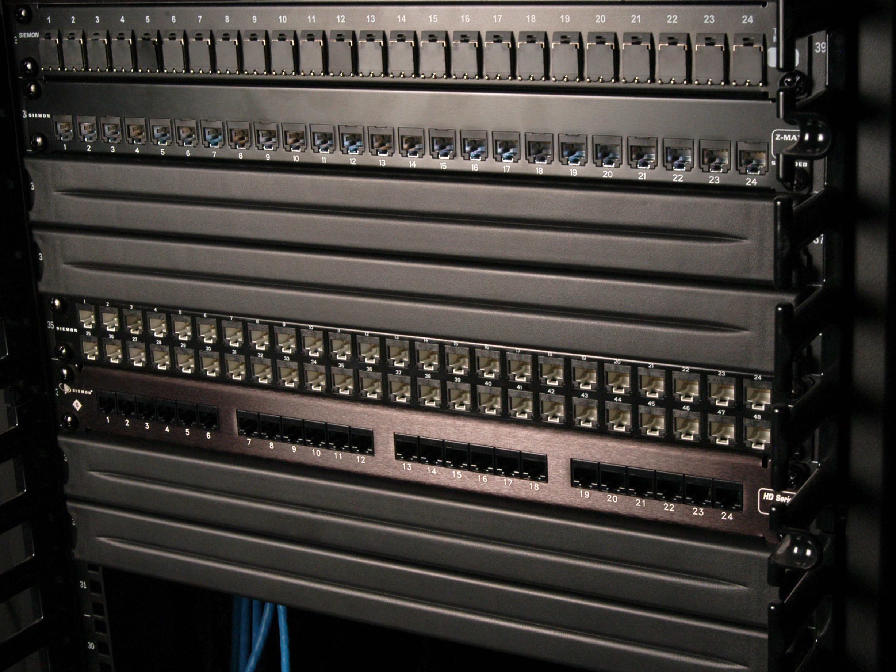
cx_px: 473
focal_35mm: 53
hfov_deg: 36.2
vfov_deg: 27.5
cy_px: 327
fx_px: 1372
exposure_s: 1/200
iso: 250
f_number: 13
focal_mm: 30
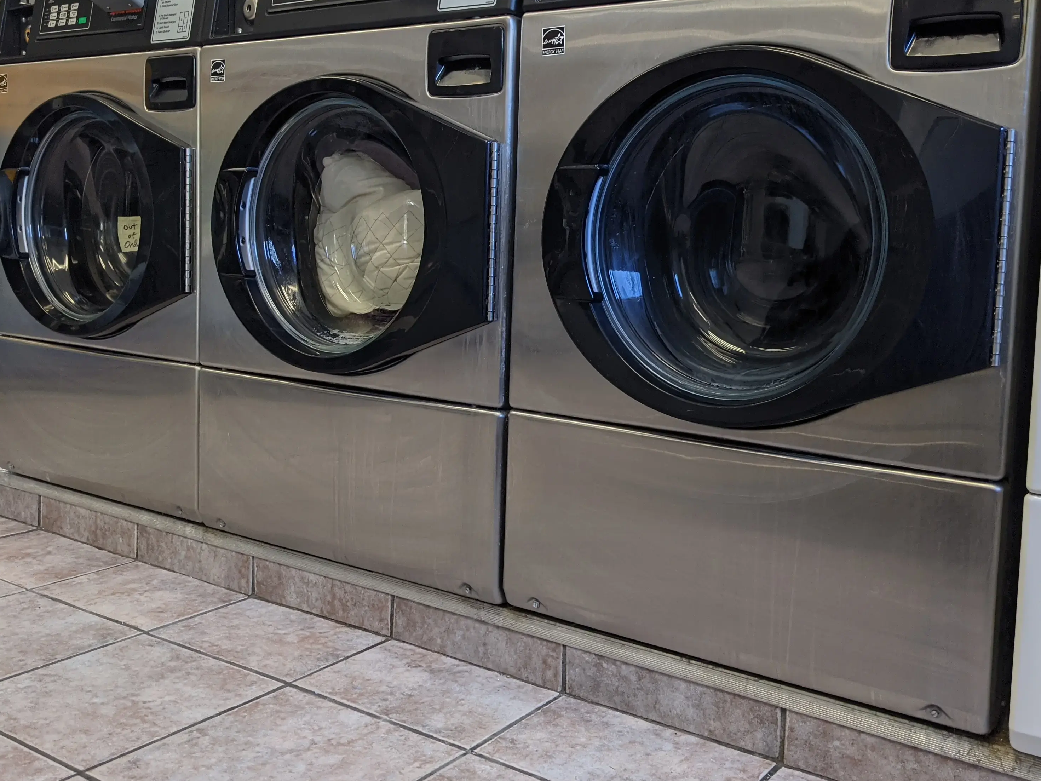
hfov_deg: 50.1
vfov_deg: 38.4
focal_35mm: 37
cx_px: 558
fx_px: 1113
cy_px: 289
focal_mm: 4.38
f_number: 1.73
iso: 43
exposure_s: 1/65.9
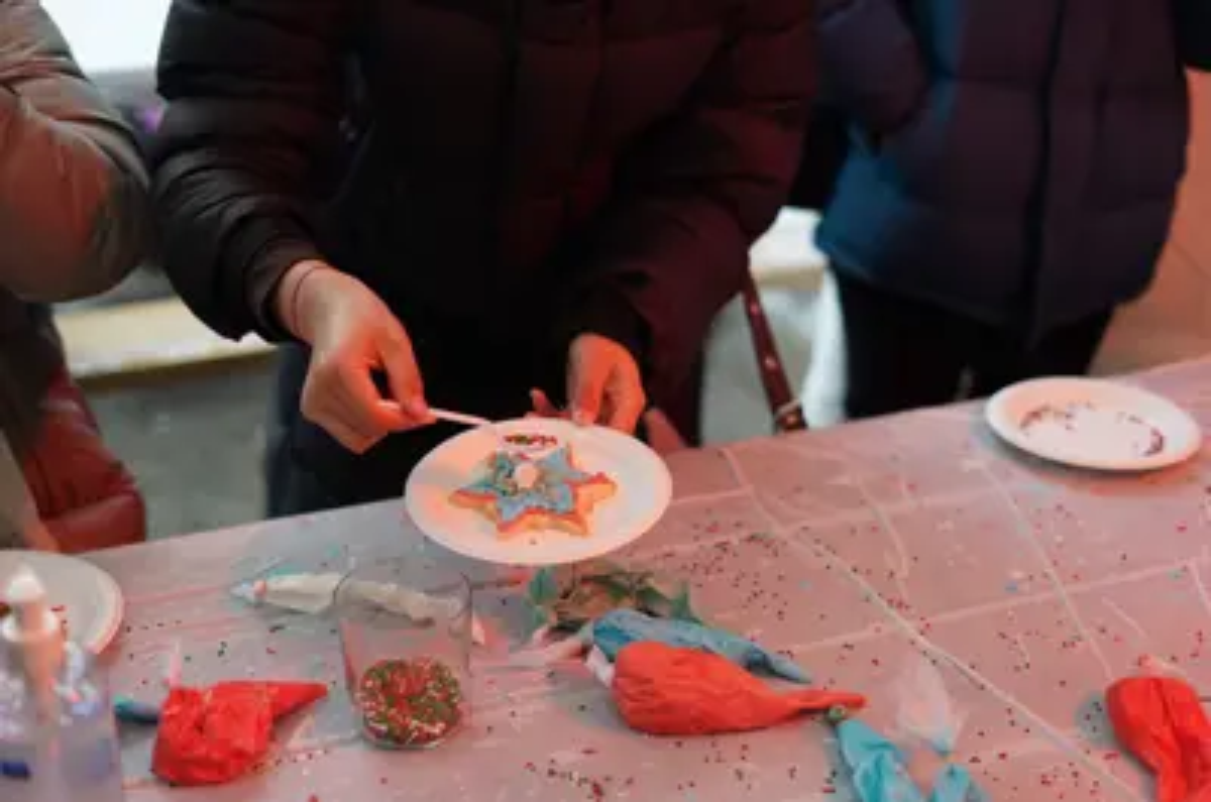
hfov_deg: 39.7
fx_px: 1679
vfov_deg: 26.9
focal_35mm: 50
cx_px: 606
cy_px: 401
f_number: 2.2
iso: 1600
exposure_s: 1/160
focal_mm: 50
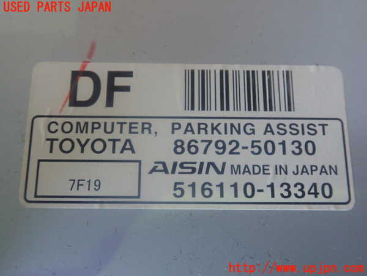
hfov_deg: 60.0
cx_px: 184
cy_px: 138
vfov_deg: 46.8
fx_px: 318
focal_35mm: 30
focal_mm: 5.5
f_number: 2.3
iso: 800
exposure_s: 1/40
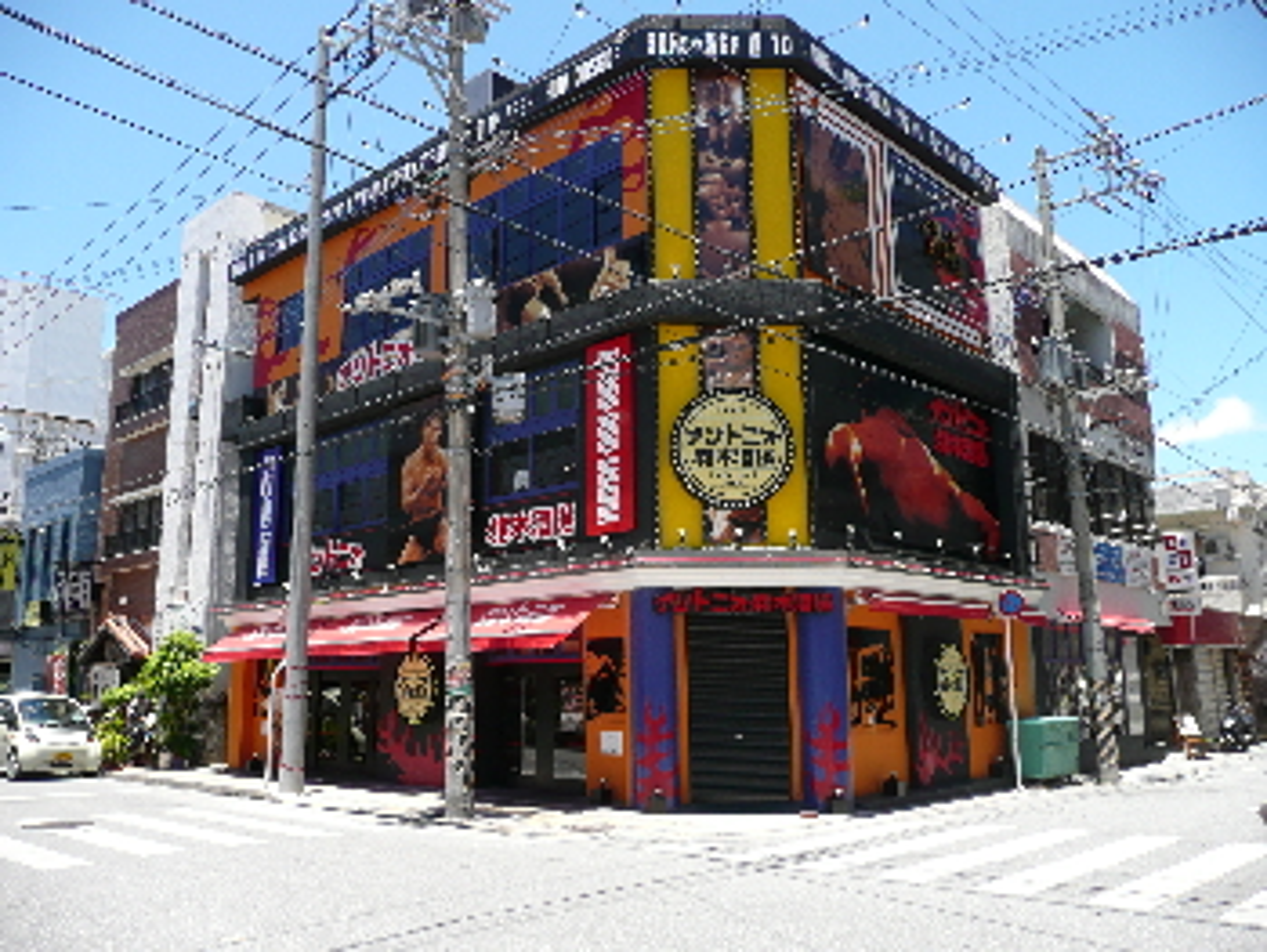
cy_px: 476
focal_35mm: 28
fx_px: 1026
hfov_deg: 63.4
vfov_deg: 49.8
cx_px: 634
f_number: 3.3
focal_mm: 4.6
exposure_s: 1/400
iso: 100
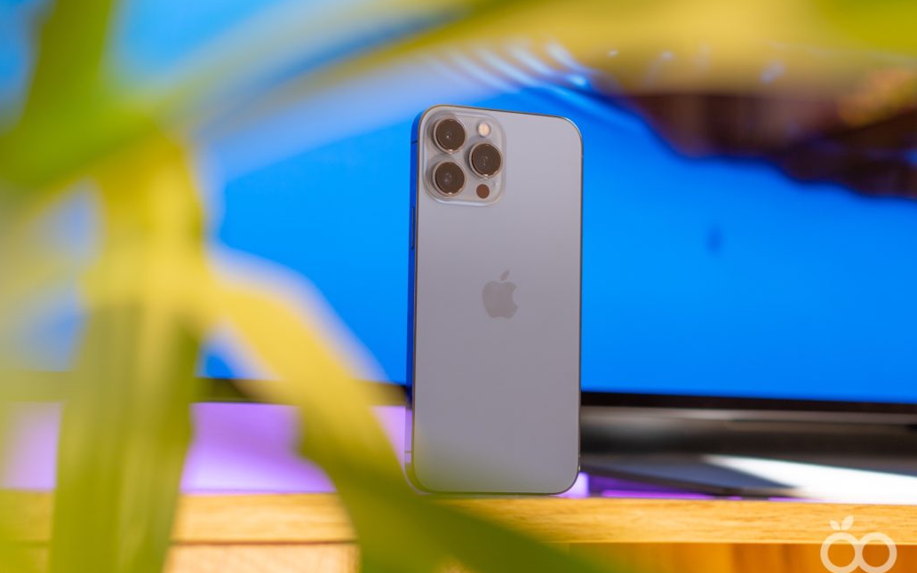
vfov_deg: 16.9
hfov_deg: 26.8
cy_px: 289
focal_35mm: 77
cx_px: 457
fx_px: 1924
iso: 160
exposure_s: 1/100
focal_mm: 50
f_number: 2.5
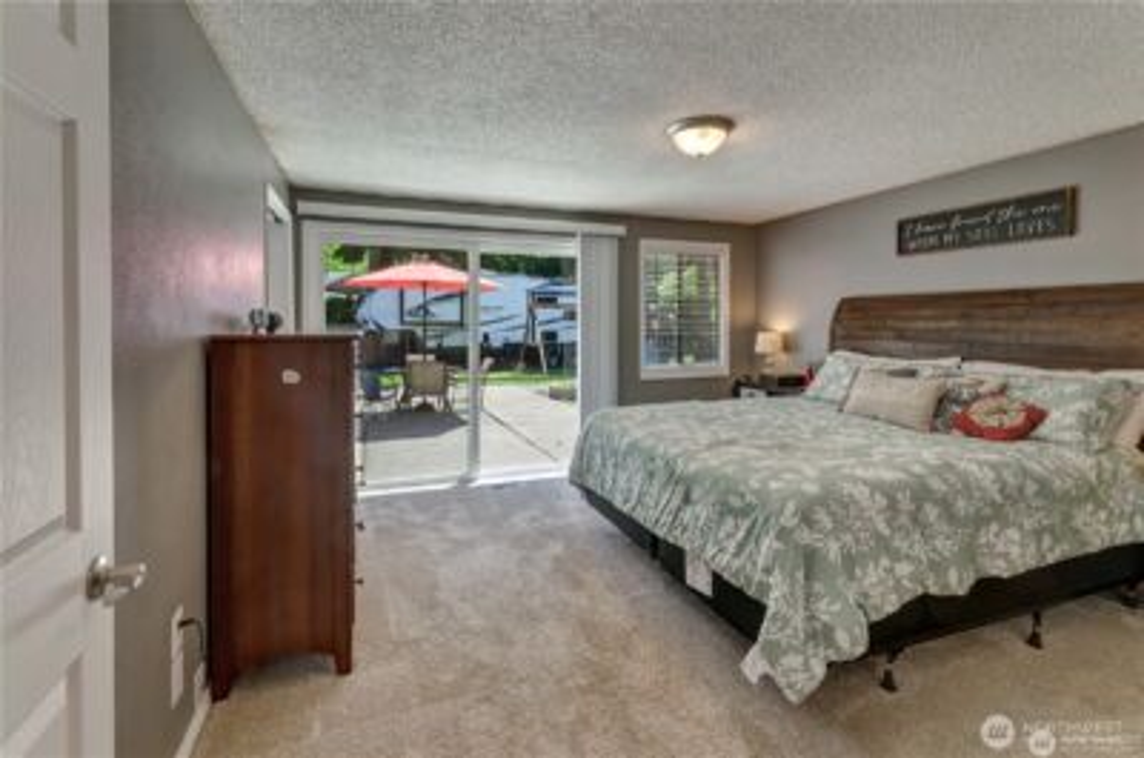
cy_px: 379
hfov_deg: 100.5
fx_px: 476
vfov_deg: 77.1
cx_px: 572
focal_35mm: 15
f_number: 9
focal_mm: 10
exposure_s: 1/10
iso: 160
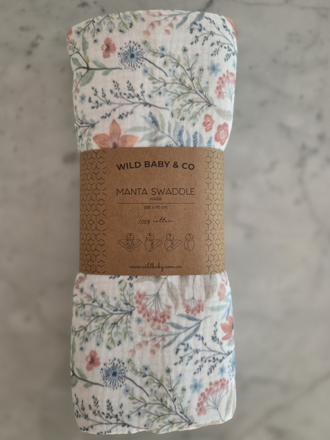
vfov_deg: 71.6
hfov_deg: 56.8
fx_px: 305
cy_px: 213
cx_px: 160
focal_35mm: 24
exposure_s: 1/101
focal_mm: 6.3
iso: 1000
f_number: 1.7
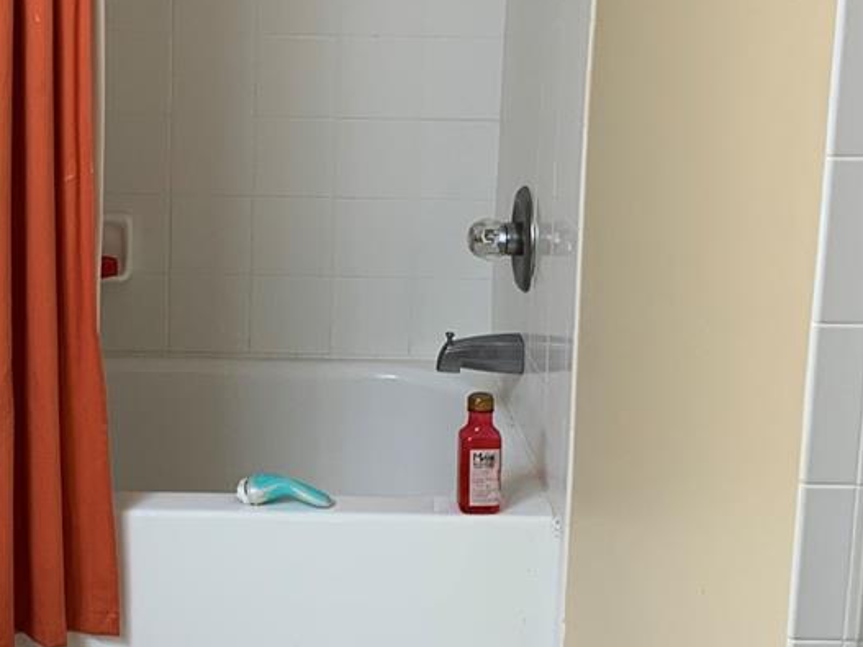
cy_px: 188
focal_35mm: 79
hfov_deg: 24.5
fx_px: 1969
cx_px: 237
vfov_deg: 18.6
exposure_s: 1/60
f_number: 1.8
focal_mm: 4.25
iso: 80
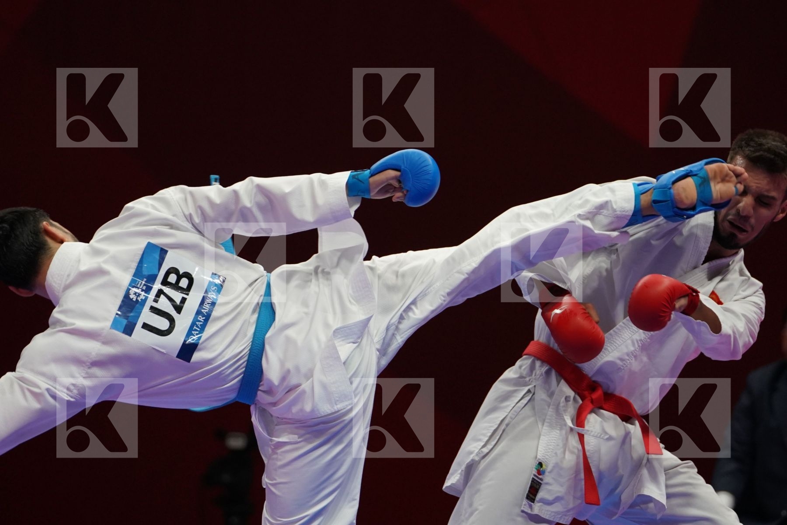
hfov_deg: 5.7
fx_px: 7935
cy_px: 262
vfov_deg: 3.8
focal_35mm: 363
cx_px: 394
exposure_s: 1/1000
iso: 2000
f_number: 4
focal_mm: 242
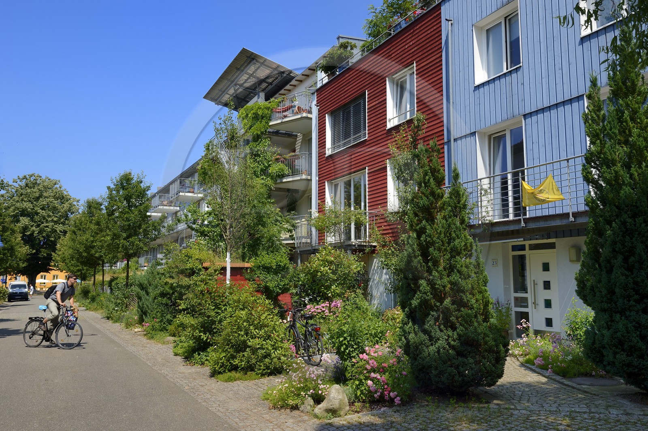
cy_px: 216
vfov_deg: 42.3
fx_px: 558
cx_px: 324
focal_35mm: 31
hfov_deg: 60.3
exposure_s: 1/320
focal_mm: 31
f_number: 10
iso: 200
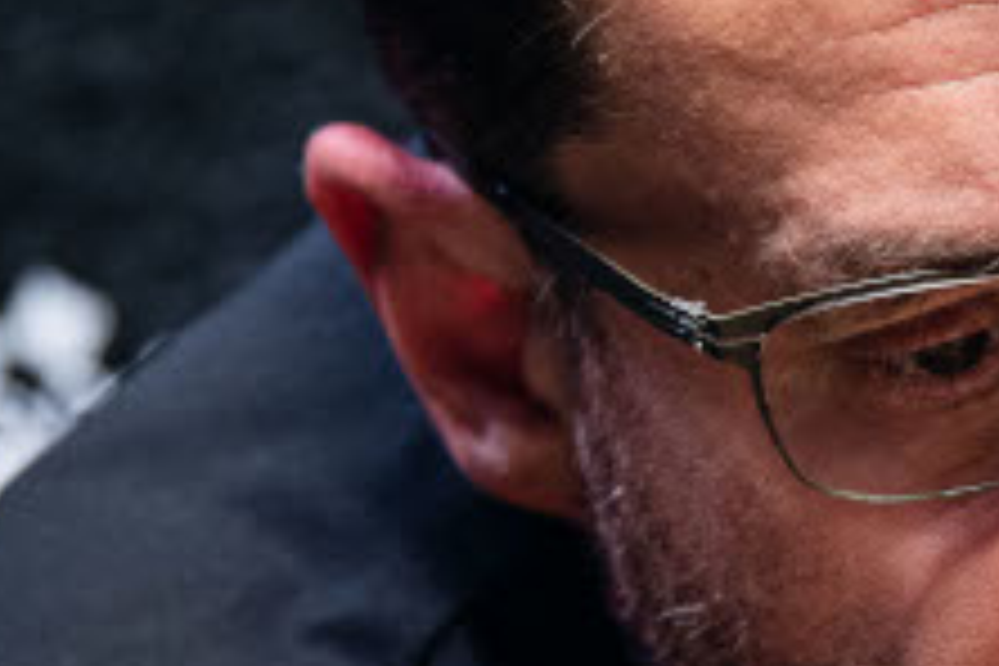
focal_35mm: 731
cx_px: 1768
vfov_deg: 1.9
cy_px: 554
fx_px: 20284
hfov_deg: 2.8
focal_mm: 135
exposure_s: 1/250
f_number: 3.5
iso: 500
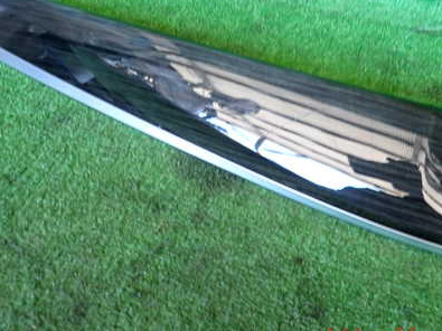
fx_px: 485
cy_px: 102
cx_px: 245
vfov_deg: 37.2
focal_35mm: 38
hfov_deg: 48.9
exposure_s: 1/30
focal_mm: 4.5
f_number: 2
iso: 200
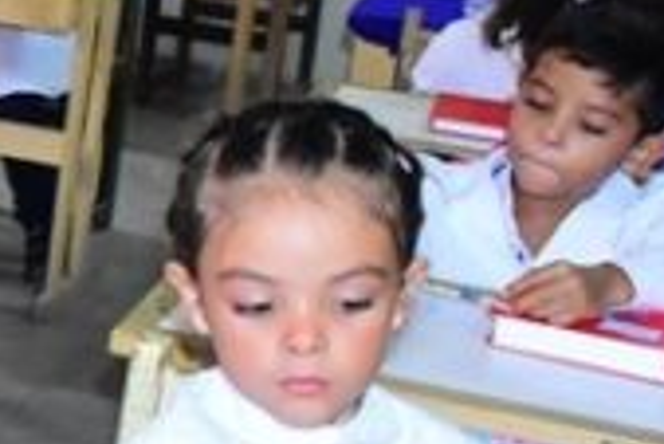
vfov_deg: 11.4
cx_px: -613
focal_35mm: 120
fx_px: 2215
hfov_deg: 14.5
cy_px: 181
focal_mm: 18
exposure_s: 1/100
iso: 4000
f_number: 7.1
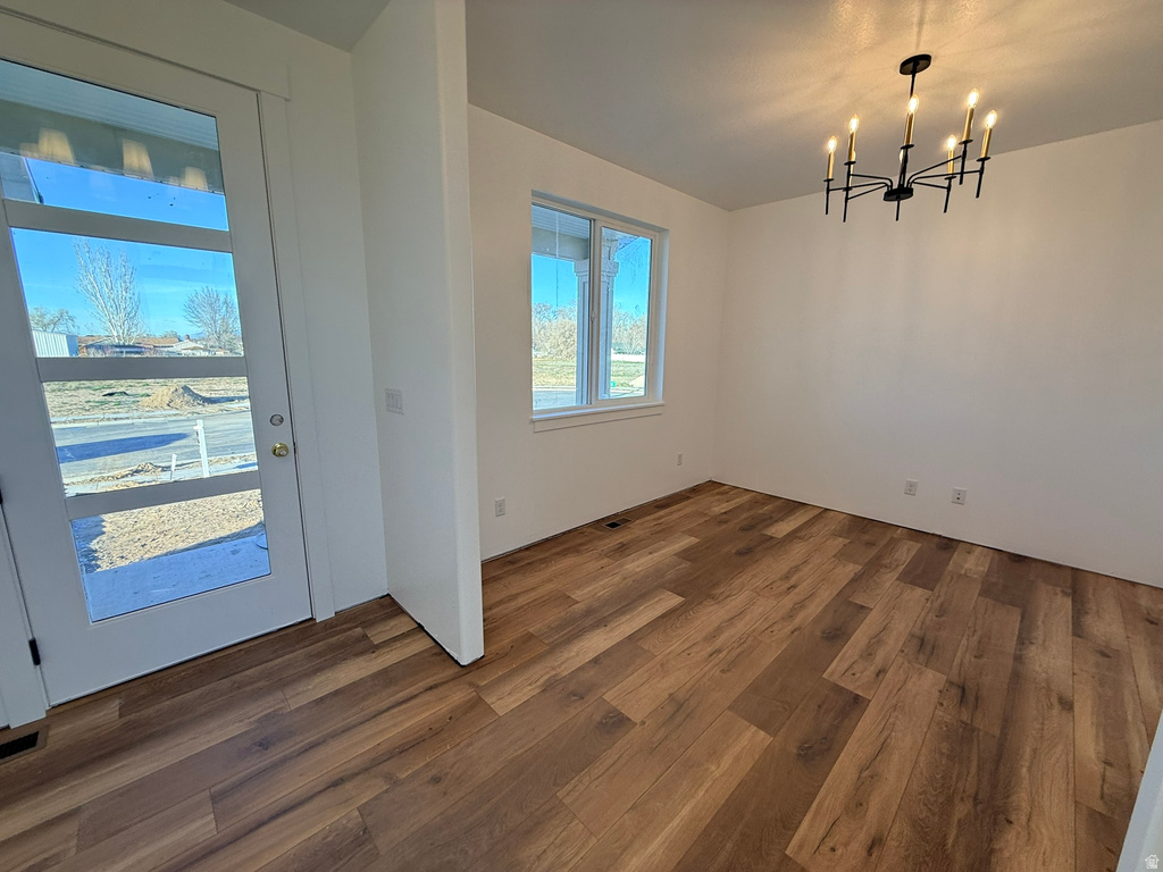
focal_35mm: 14
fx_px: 470
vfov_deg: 85.7
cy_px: 436
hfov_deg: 102.1
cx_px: 582
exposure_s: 1/142
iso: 64
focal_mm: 2.22
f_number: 2.2
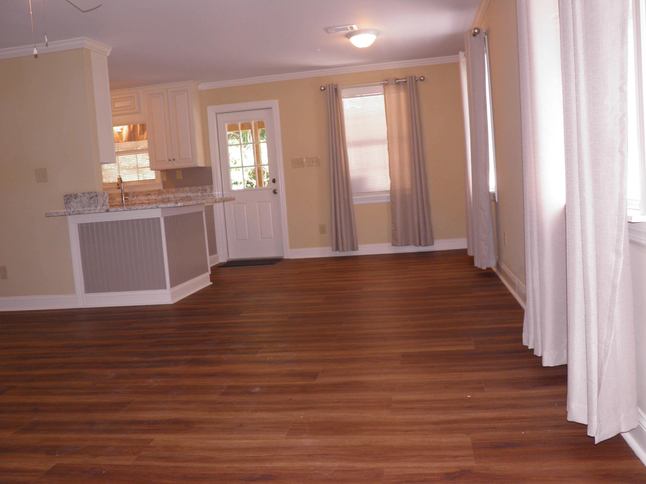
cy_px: 242
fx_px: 560
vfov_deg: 46.8
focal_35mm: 30
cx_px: 323
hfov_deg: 60.0
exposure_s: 1/40
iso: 100
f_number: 3
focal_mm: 5.5
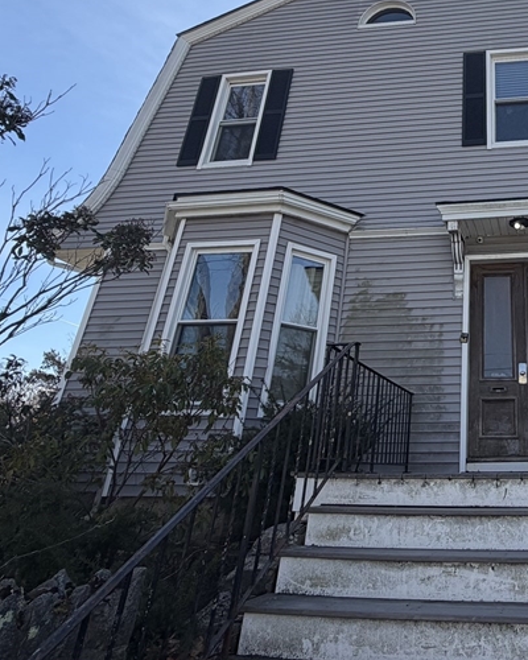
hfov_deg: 46.1
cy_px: 207
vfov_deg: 60.4
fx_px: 547
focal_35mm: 28
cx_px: 483
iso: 25
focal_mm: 2.22
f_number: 2.2
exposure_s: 1/770
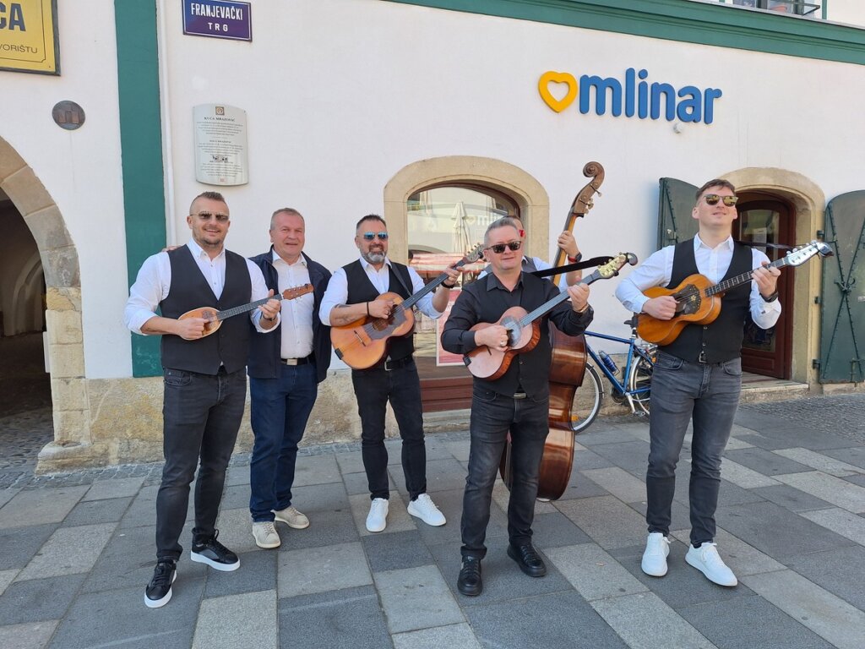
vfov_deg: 58.9
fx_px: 575
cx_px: 432
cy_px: 324
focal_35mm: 23
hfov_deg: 73.9
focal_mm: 5.54
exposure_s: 1/594
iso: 40
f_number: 1.8
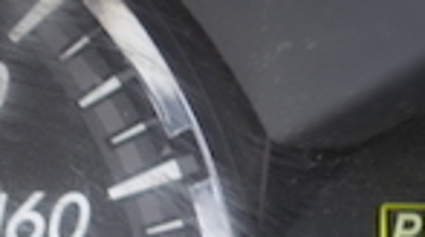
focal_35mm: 154
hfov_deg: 13.2
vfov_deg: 7.2
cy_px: 636
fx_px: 1732
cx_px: -214
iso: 200
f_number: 3.5
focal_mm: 18
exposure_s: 1/125
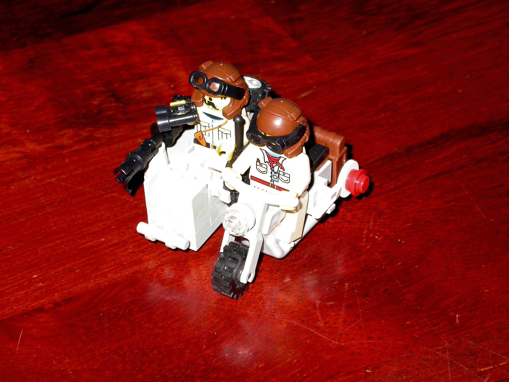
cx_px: 254
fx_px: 1794
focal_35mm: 122
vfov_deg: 12.1
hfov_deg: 16.1
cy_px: 191
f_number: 4.4
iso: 100
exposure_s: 1/60.3
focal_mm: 25.3
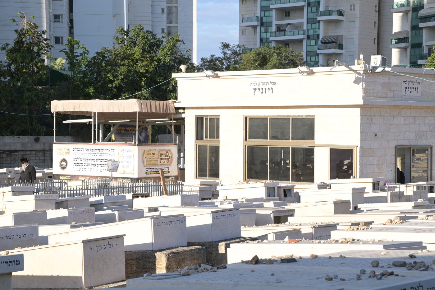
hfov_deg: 23.9
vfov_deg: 16.1
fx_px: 1027
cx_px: 218
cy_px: 145
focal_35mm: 85
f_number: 20
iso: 800
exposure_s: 1/200
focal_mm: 85
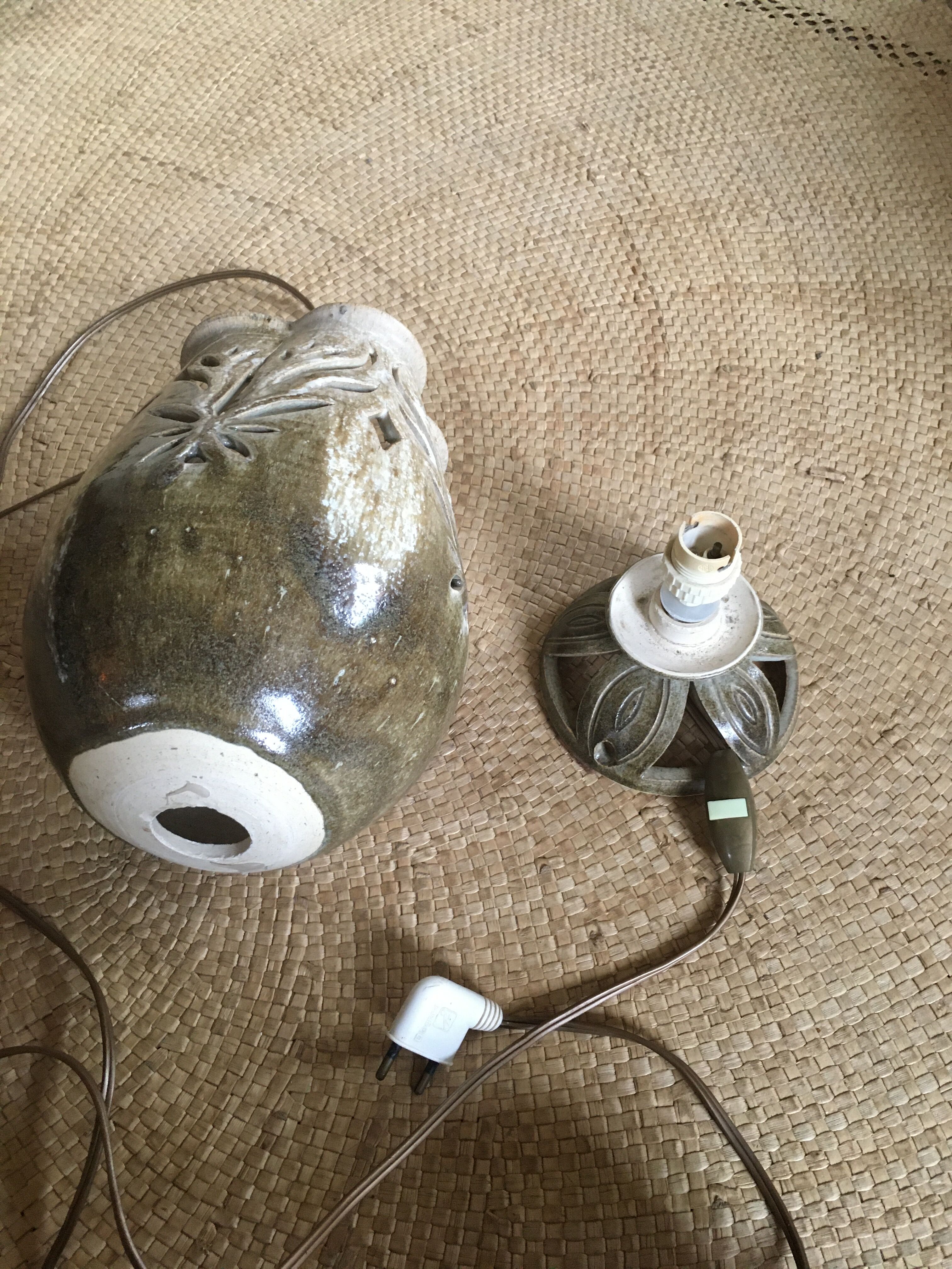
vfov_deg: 61.7
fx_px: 1063
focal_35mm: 29
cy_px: 634
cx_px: 476
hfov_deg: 48.2
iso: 200
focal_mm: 4.15
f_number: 2.2
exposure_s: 1/33
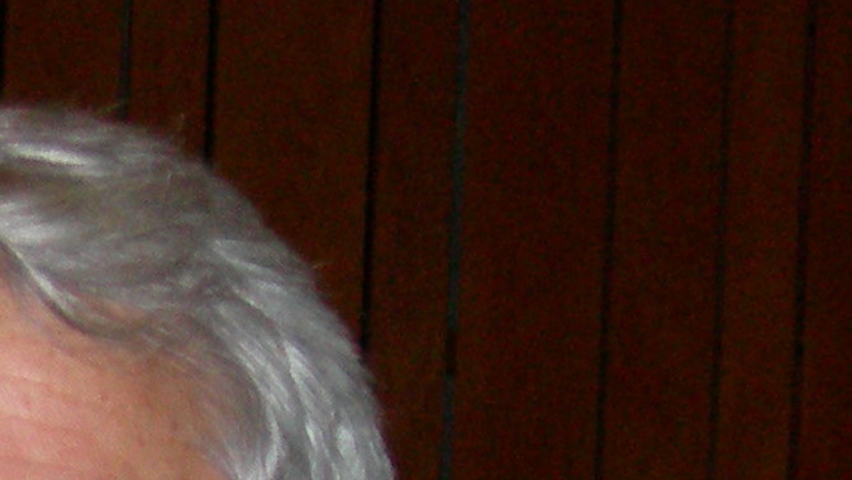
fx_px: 8090
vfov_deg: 3.4
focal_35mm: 358
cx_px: -951
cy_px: 1060
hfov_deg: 5.9
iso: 200
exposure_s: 1/60.1
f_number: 3.7
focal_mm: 14.9
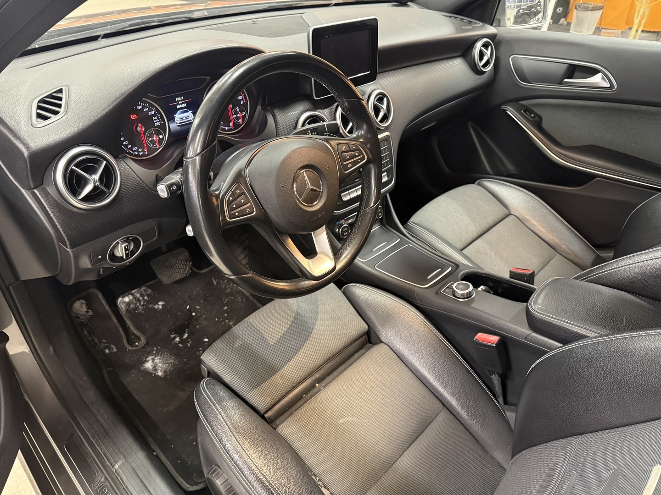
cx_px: 330
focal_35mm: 24
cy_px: 248
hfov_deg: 71.6
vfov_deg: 56.8
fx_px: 458
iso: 800
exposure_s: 1/40
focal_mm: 6.76
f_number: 1.78
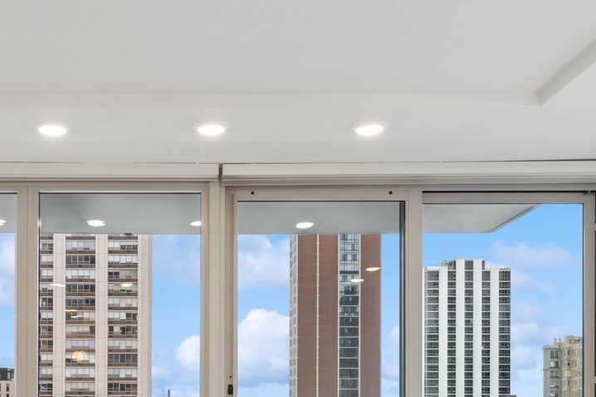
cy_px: 396
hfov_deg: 36.2
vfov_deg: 24.0
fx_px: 894
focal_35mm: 54
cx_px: 168
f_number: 8
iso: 320
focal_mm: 24
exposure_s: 1/25
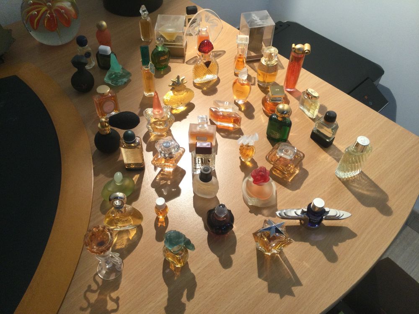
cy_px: 157
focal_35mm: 31
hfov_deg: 58.4
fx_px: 375
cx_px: 210
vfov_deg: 45.4
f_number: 2.4
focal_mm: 3.3
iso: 100
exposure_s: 1/33
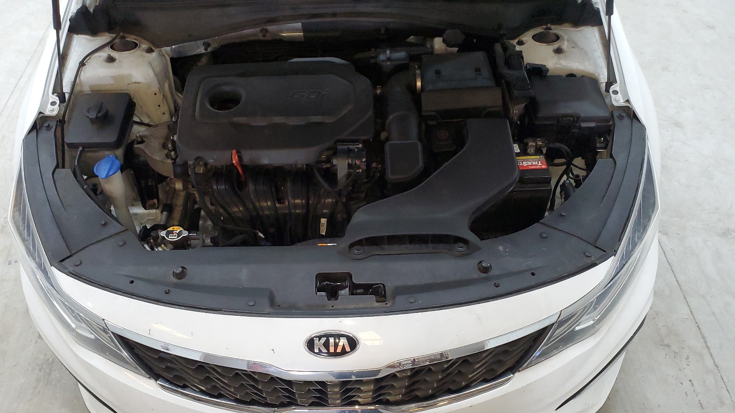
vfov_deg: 39.9
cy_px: 260
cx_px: 360
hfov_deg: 66.1
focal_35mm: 29
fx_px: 565
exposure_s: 1/40
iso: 285
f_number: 1.5
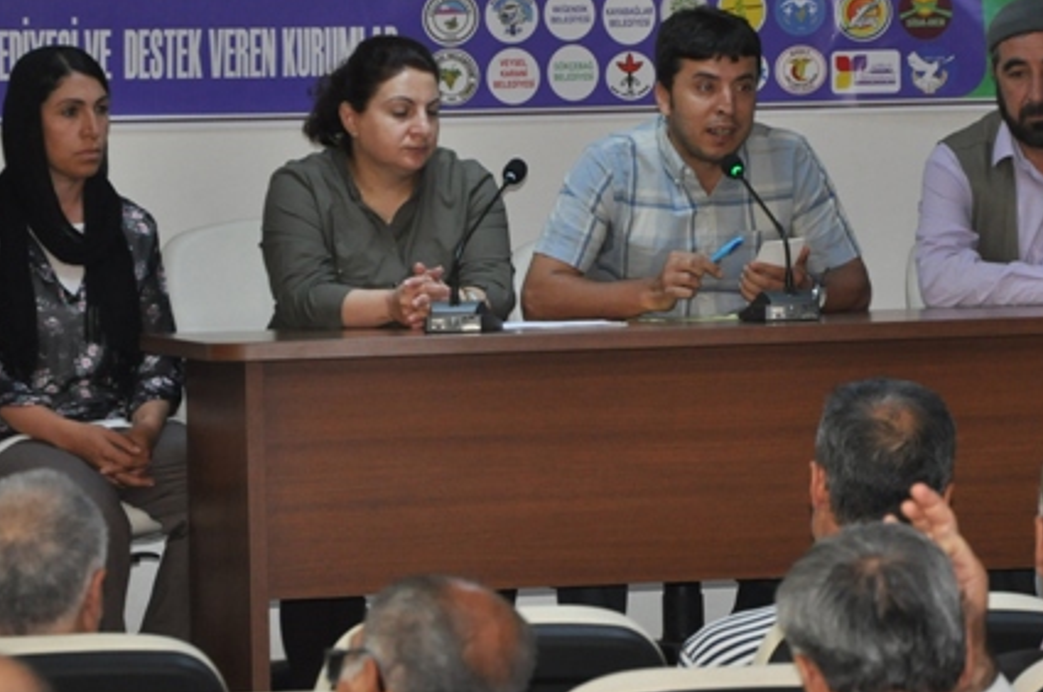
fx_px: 7348
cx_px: 638
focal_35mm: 254
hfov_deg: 8.1
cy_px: 188
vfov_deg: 5.4
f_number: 5.6
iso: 800
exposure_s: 1/60
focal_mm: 90
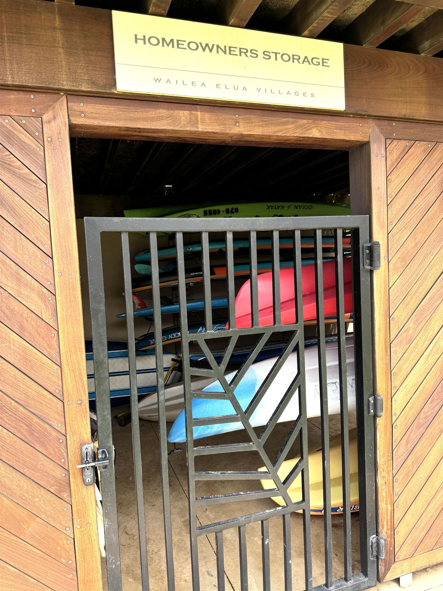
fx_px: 410
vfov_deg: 71.6
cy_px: 296
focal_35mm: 24
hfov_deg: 56.8
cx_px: 222
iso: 80
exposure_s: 1/582
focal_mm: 6.76
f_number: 1.78
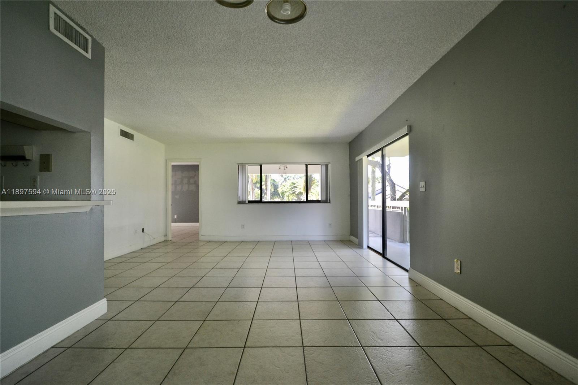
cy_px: 192
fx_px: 241
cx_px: 289
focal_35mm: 15
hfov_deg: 100.4
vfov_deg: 77.3
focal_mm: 10
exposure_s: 1/60
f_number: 4
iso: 400
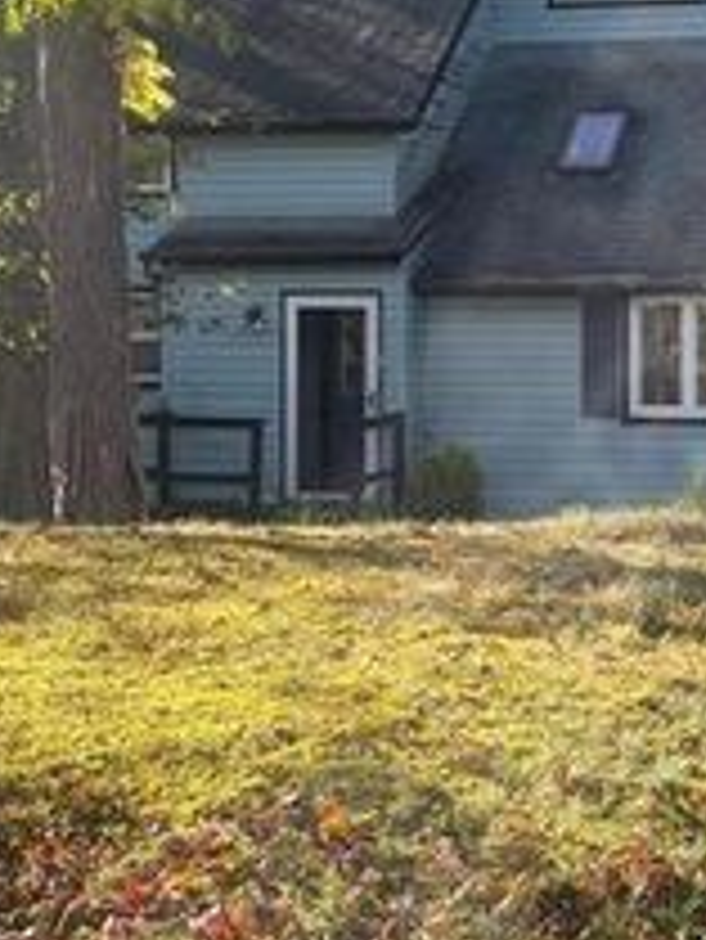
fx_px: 2255
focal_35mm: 83
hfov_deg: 17.6
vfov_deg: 23.4
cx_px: 621
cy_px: 308
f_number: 1.6
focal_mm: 4.2
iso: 32
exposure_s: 1/629
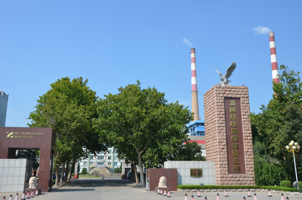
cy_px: 100
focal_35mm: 36
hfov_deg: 53.2
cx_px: 151
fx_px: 301
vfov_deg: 36.7
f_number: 8
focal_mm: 24
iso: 110
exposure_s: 1/250
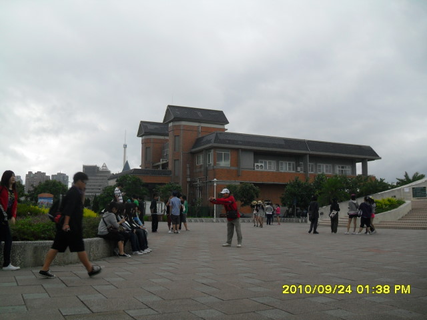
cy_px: 160
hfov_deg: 52.6
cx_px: 214
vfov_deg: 40.7
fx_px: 432
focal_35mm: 35
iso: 100
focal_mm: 6.2
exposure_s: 1/60
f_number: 8.9
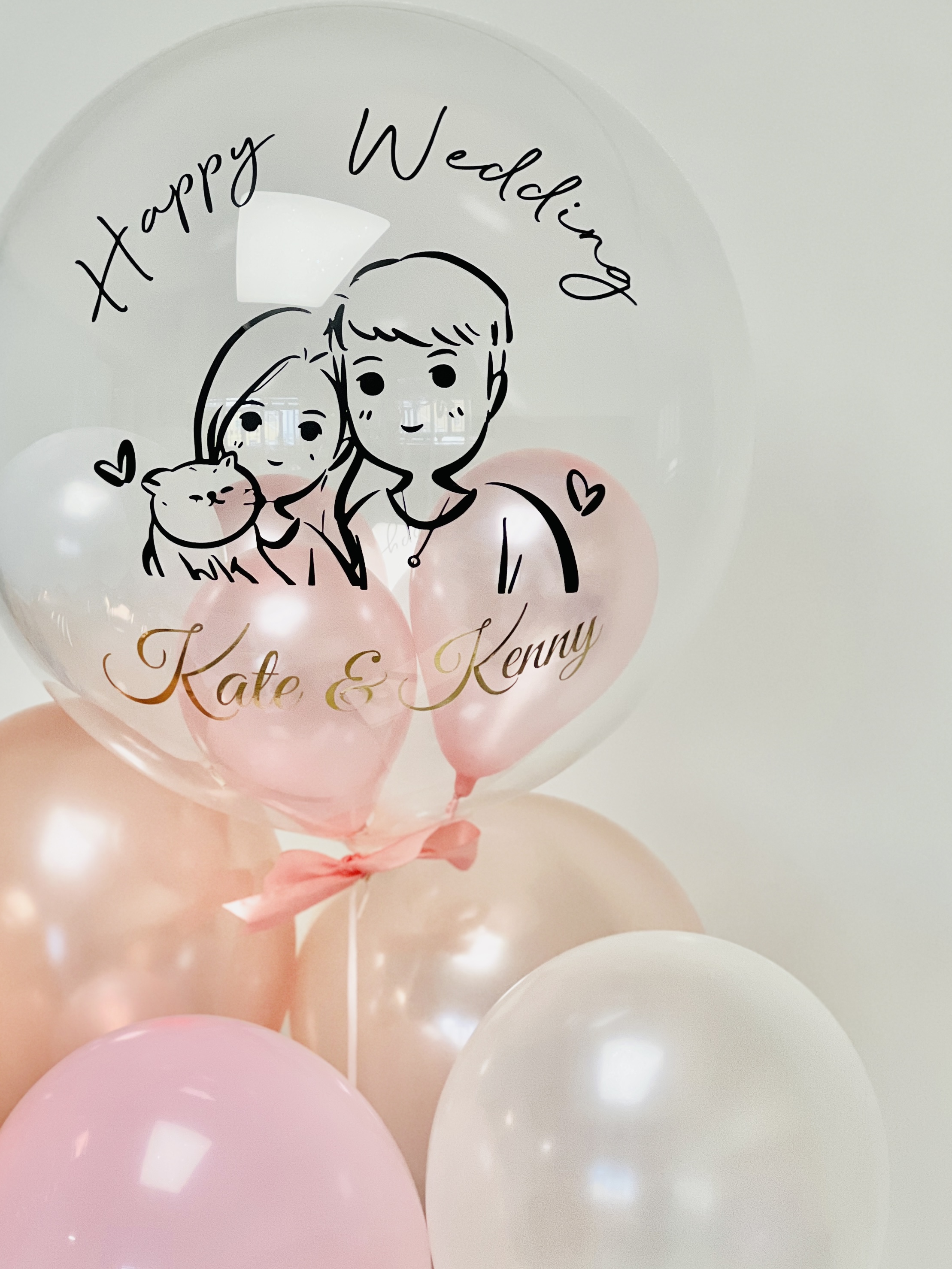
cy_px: 813
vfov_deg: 18.7
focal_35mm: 105
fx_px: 3850
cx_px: 323
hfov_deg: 14.1
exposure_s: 1/100
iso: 200
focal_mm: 9
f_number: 2.8
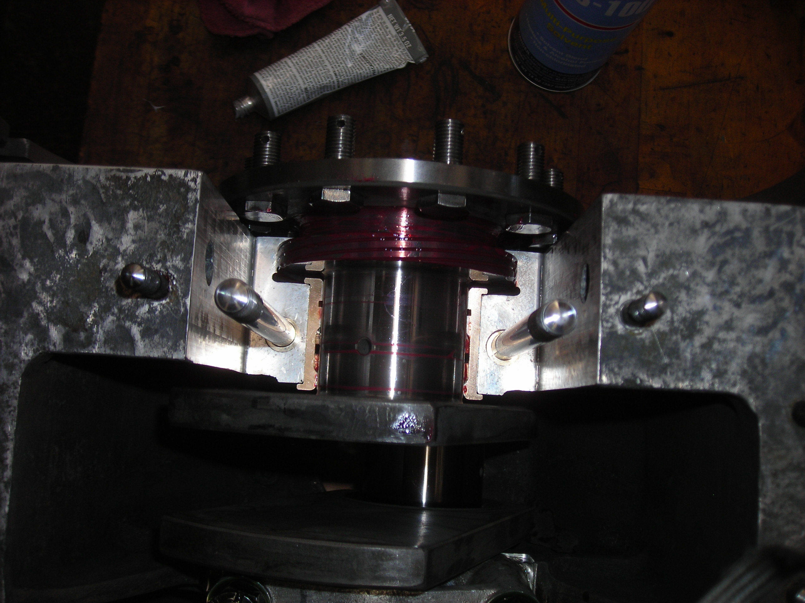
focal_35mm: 38
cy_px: 302
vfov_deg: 37.7
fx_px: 884
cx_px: 402
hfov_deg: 49.0
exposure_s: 1/60.1
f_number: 3.2
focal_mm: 6.3
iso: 50
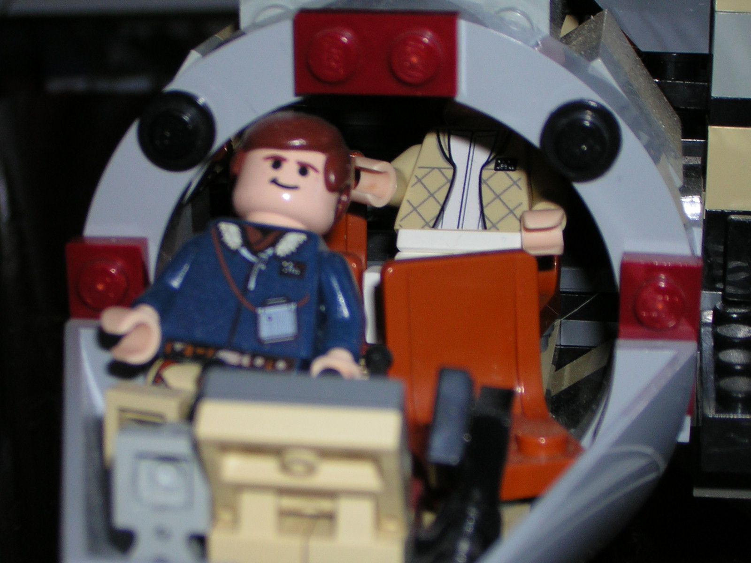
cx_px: 376
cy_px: 282
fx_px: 2256
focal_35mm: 104
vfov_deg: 14.2
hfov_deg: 18.9
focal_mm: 13.6
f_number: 4.6
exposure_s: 1/60.1
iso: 50
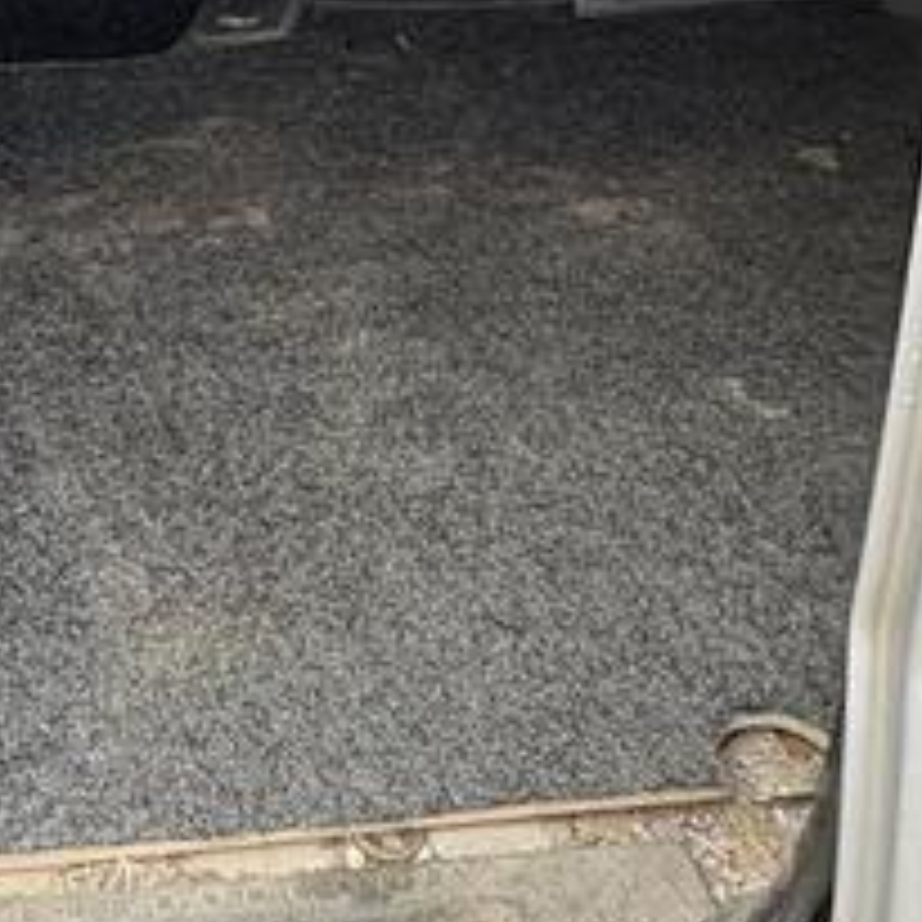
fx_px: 1627
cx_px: -9
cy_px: 54
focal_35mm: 54
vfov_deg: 30.0
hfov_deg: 29.5
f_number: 2.2
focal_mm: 2.22
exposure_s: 1/100
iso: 125
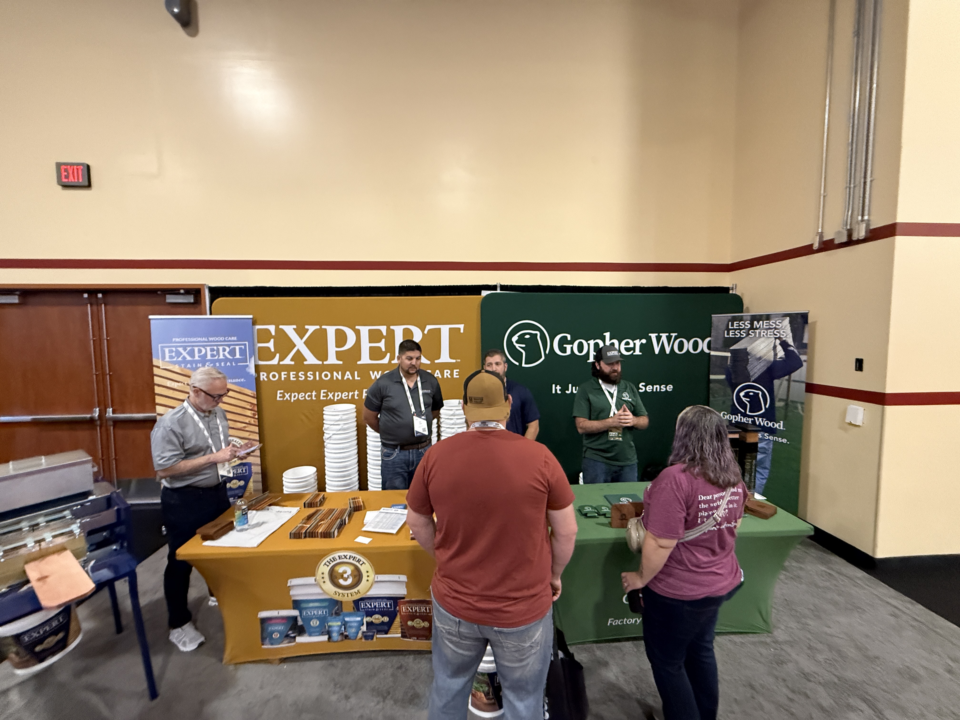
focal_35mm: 14
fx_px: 388
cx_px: 480
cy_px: 360
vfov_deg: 85.7
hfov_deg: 102.1
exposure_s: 1/60
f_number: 2.2
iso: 640
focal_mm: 2.22
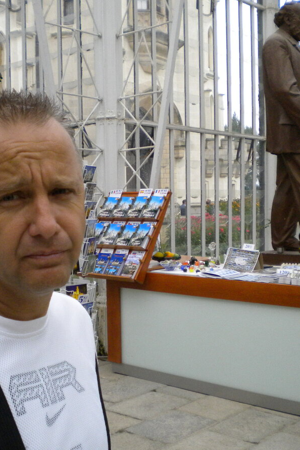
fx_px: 612
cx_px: 116
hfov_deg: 27.4
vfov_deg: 40.3
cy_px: 227
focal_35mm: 49
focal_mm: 6.3
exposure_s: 1/631
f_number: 3.1
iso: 350
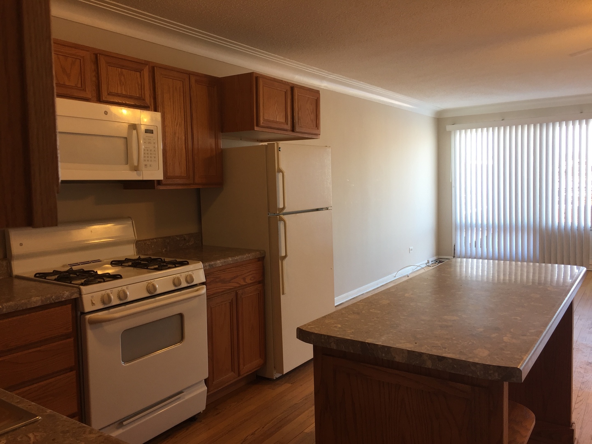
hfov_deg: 61.7
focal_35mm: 29
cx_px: 296
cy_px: 222
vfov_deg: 48.2
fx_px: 496
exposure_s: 1/40
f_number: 2.2
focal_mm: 4.15
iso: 32
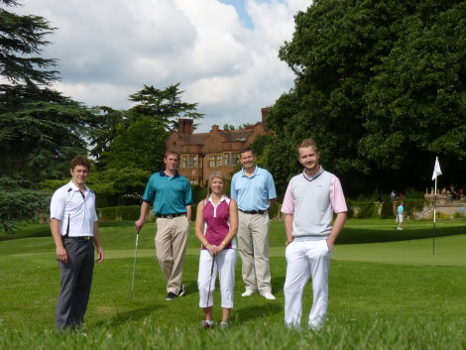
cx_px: 233
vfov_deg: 15.7
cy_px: 175
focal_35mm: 94
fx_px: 1266
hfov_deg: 20.9
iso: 80
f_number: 5.6
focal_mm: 16.7
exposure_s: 1/200
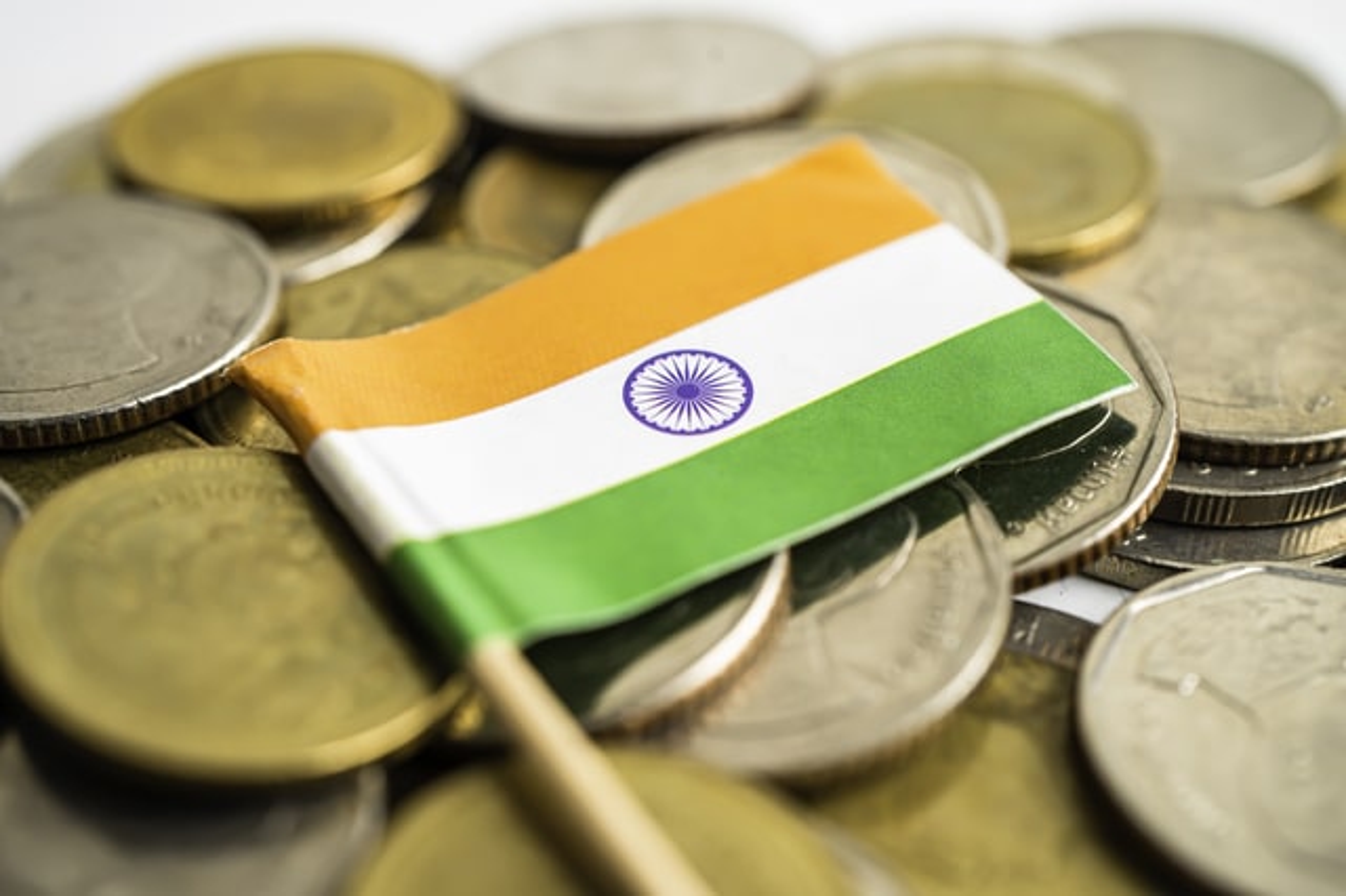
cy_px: 448
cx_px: 673
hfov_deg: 39.6
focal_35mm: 50
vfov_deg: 27.0
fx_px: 1868
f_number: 4.5
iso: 100
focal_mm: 50
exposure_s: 1/80
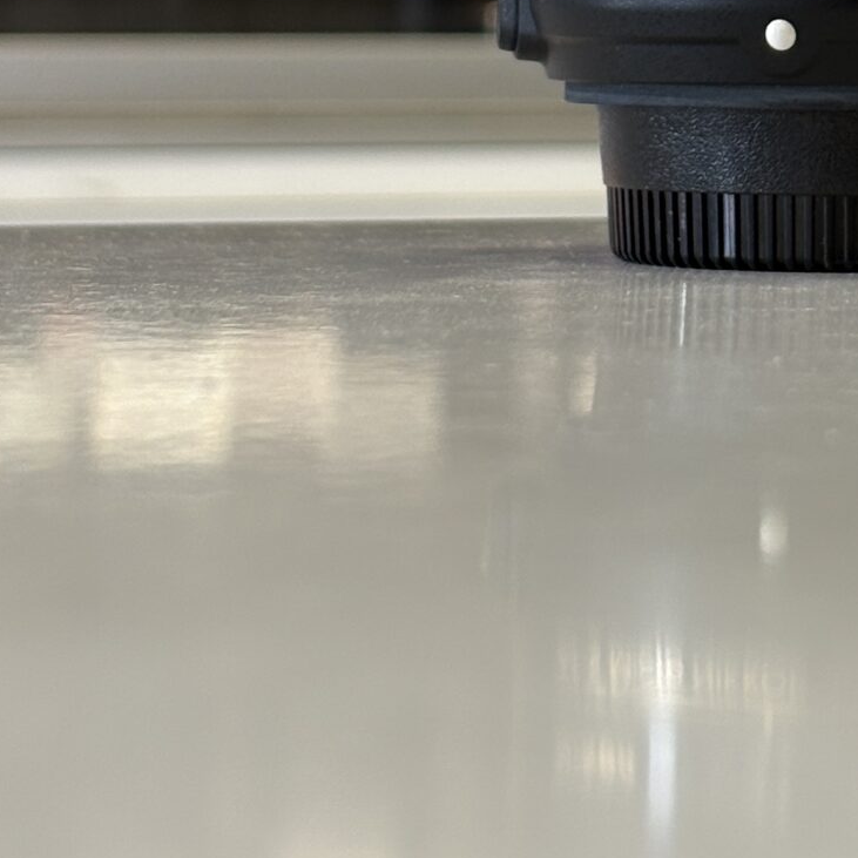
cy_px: -243
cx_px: 893
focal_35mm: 161
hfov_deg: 10.7
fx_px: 4515
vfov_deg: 10.6
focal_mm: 5.96
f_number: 1.6
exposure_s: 1/100
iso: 40
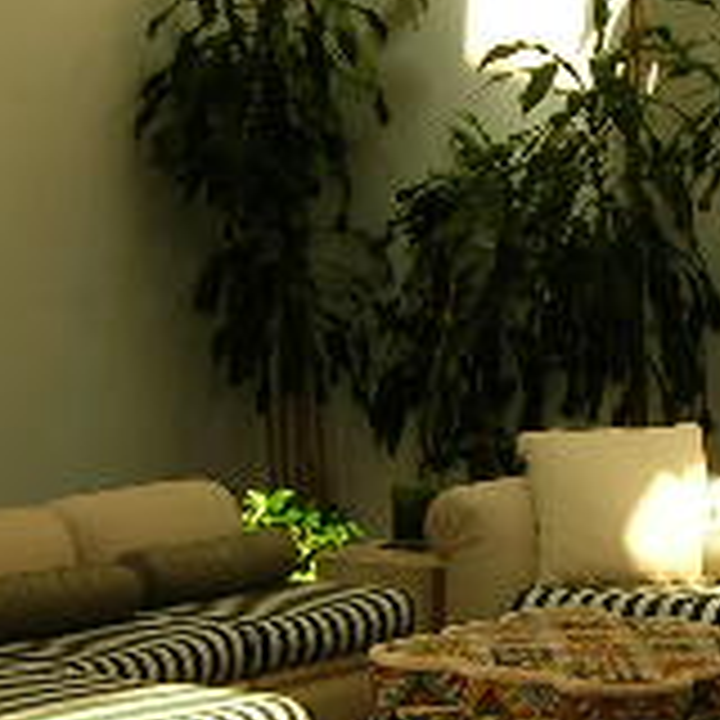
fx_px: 3153
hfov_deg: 12.9
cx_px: 675
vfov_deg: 13.0
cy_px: 464
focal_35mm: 134
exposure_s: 1/64.7
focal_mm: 6.3
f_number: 3.2
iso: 50
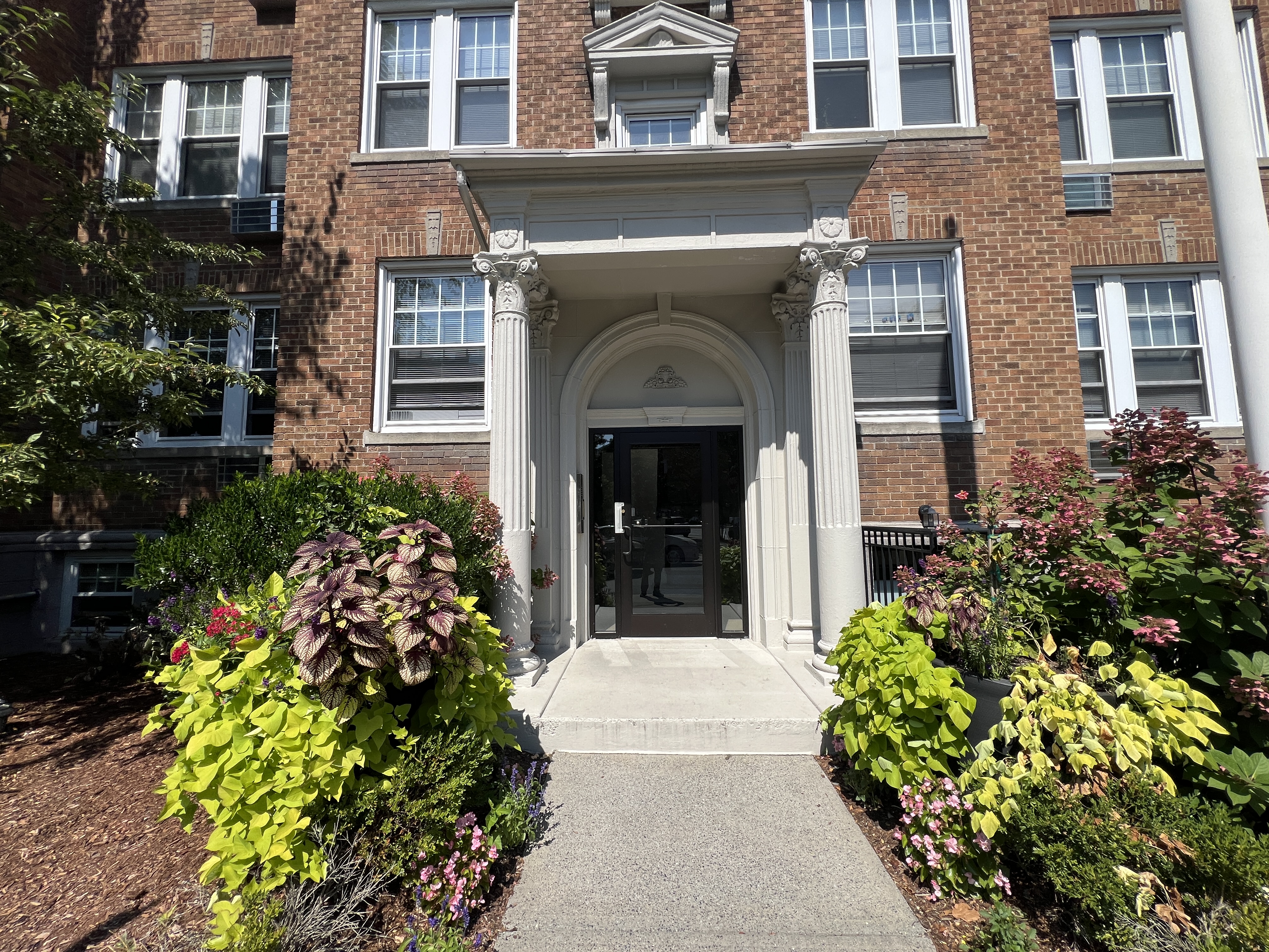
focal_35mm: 13
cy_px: 476
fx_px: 477
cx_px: 634
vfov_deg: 89.9
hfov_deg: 106.2
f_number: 1.8
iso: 32
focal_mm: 1.57
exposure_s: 1/1815
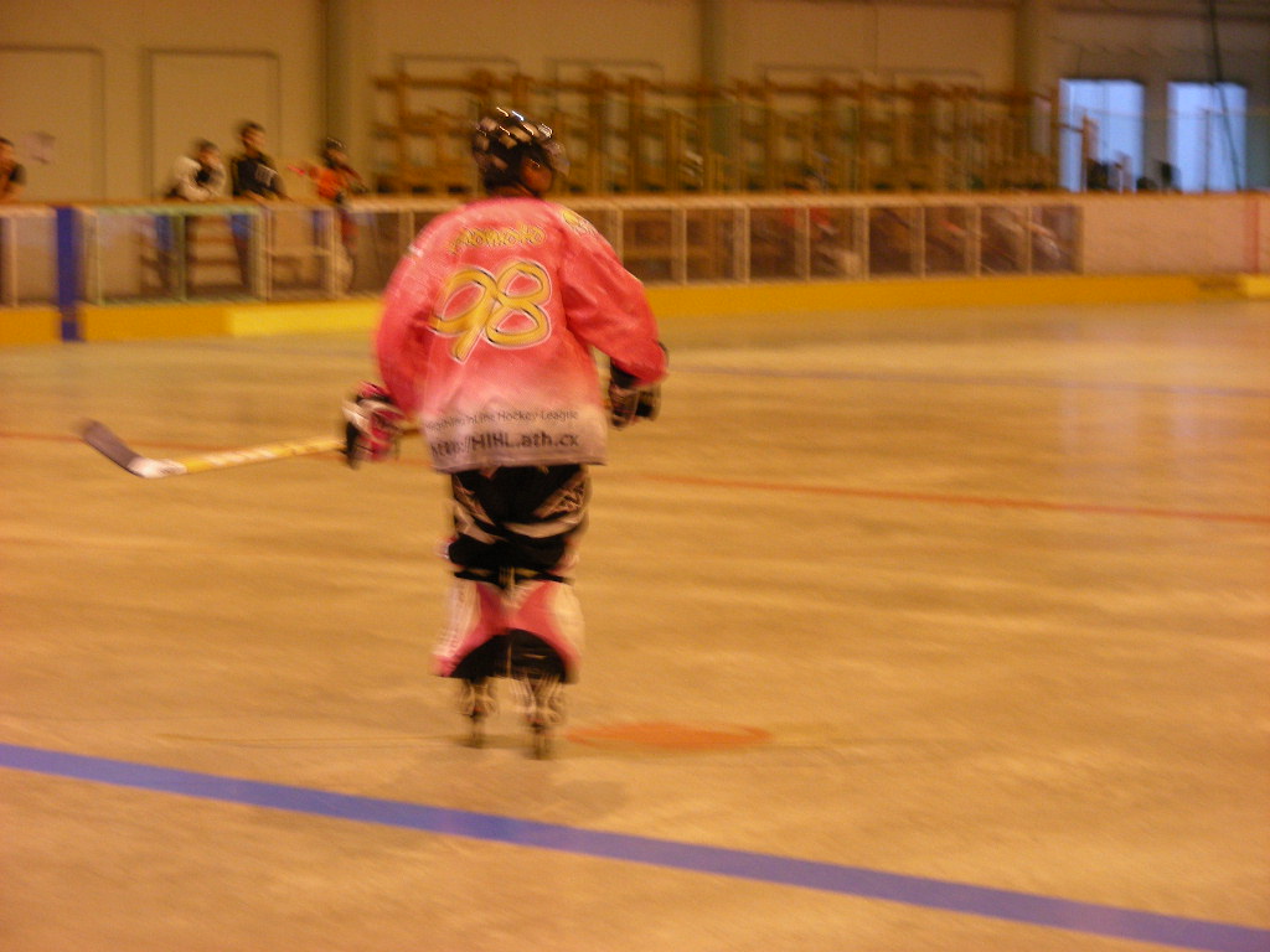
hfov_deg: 17.4
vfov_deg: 13.1
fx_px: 4146
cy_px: 476
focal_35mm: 113
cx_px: 635
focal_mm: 18.9
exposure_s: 1/25.4
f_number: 3.5
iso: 200
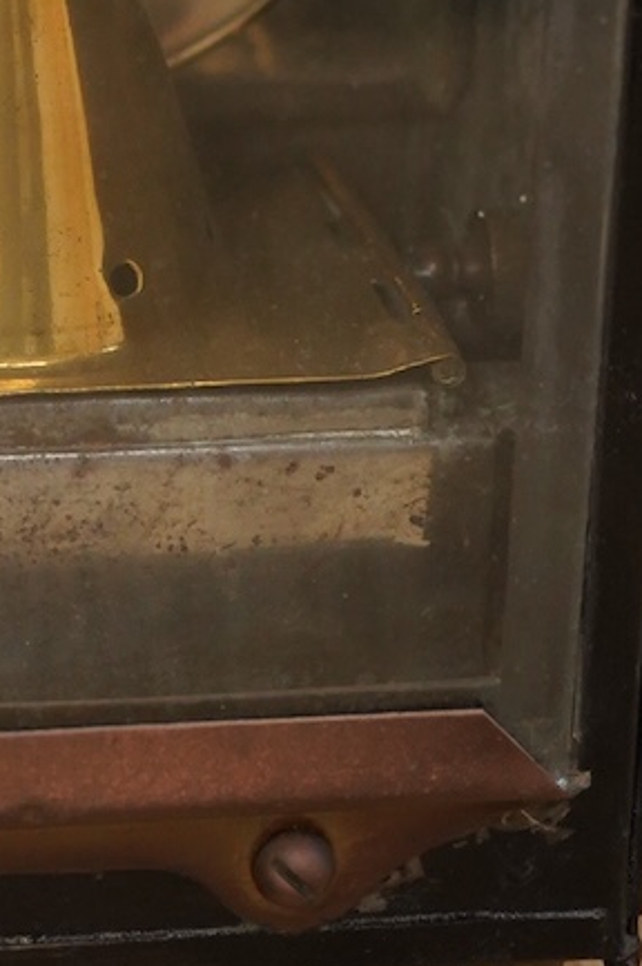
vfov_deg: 16.8
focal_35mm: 117
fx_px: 3135
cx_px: 0
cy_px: -195
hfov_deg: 11.6
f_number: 5.6
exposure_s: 1/160
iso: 2500
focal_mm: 30
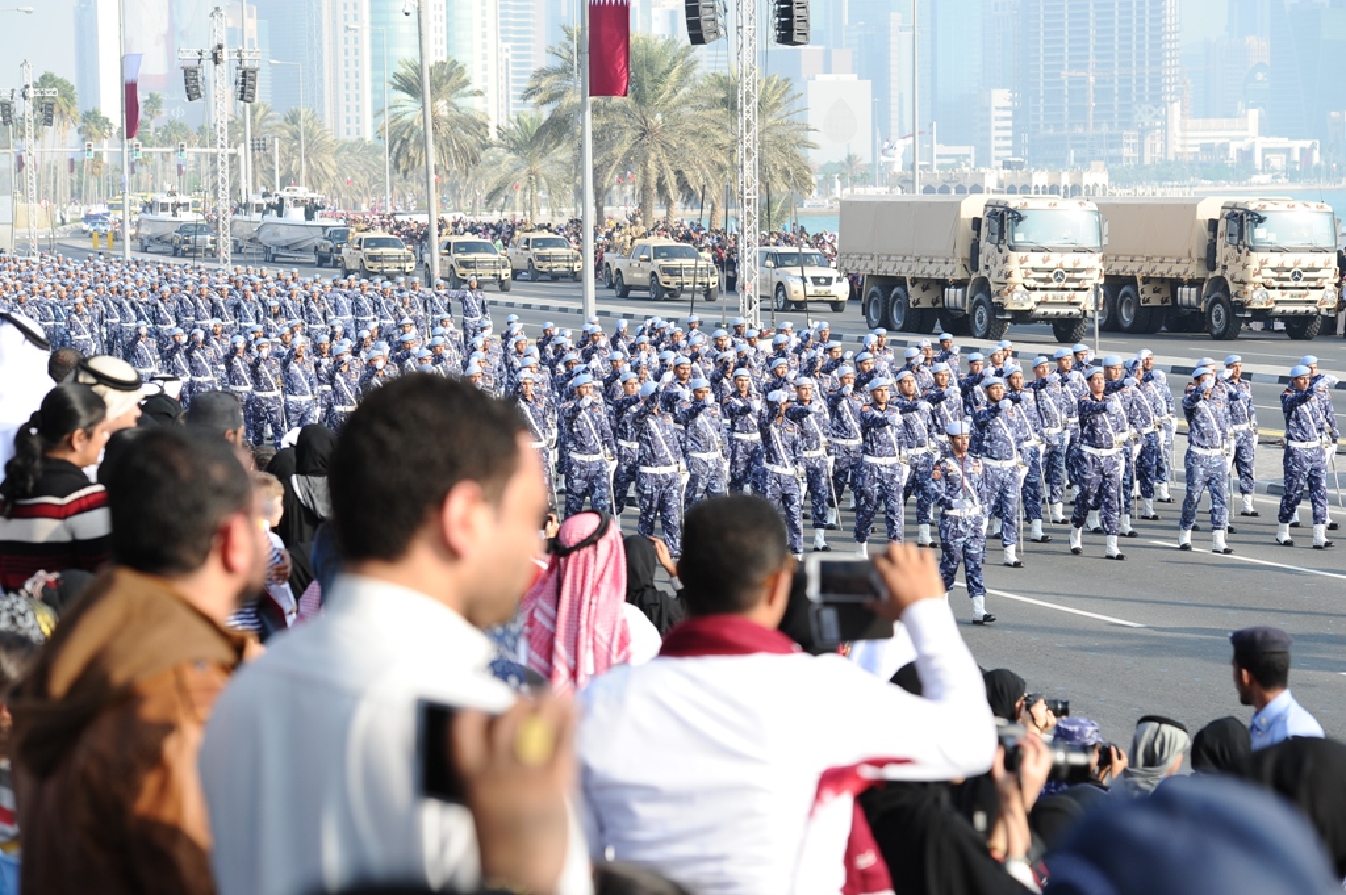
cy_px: 448
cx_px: 673
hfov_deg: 22.2
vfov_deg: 14.8
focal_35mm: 92
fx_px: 3437
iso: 320
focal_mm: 92
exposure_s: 1/640
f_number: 5.6
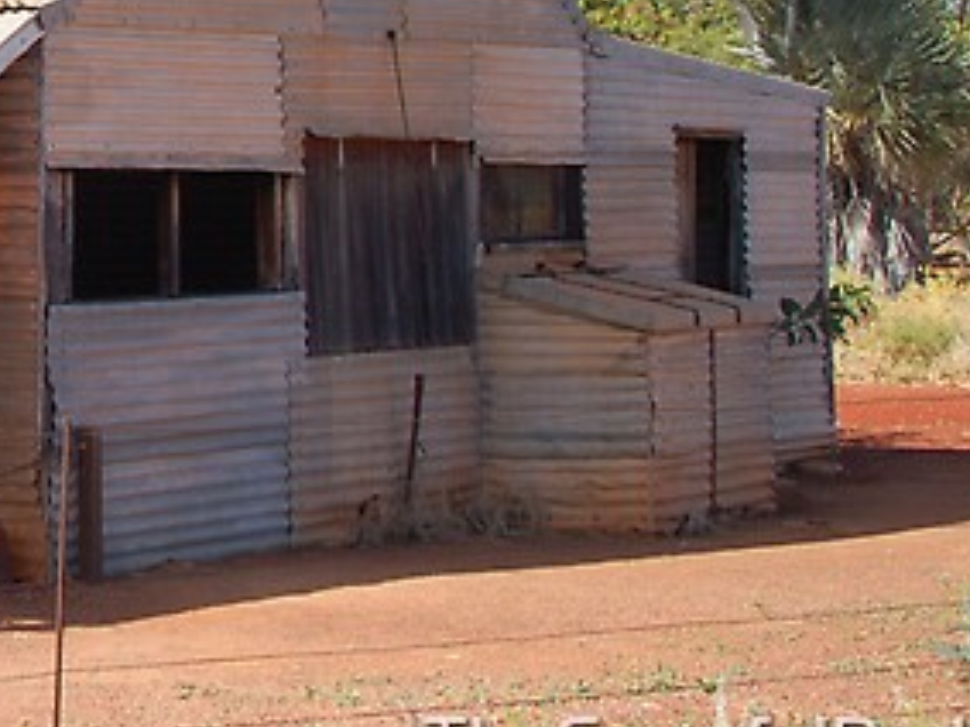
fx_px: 3193
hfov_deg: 16.3
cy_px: -48
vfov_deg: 12.8
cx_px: -326
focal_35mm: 114
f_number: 5.6
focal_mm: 28
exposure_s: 1/125
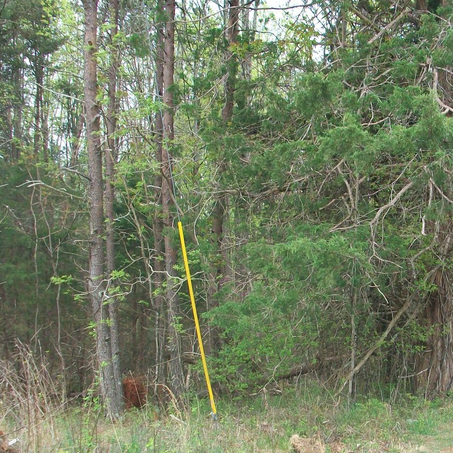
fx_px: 800
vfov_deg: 31.6
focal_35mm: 54
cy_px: 270
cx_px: 369
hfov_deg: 30.8
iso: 160
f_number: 2.8
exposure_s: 1/125
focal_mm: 5.7
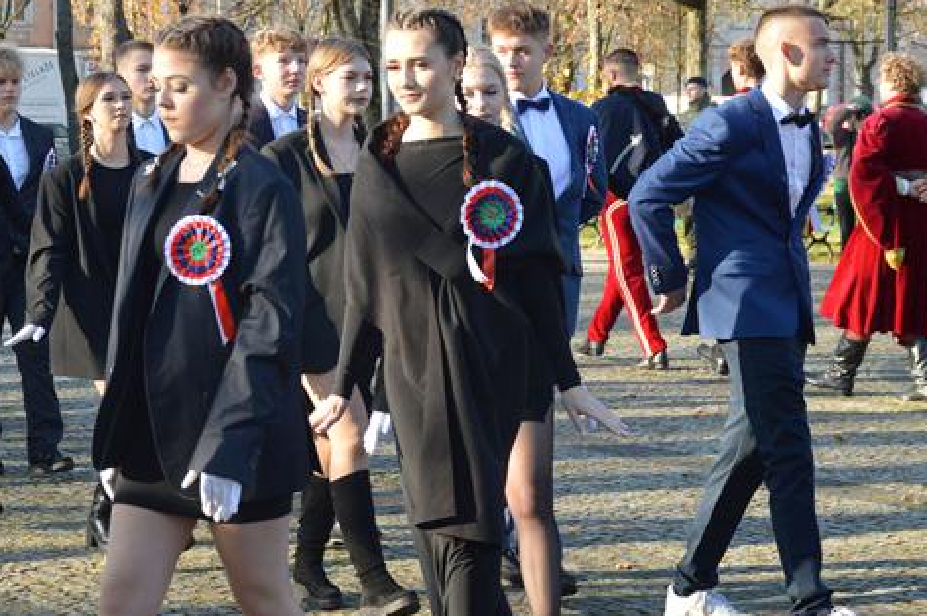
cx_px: 400
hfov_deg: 20.0
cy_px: 285
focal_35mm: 102
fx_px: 2624
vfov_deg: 13.4
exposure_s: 1/500
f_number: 4.5
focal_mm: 40
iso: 720
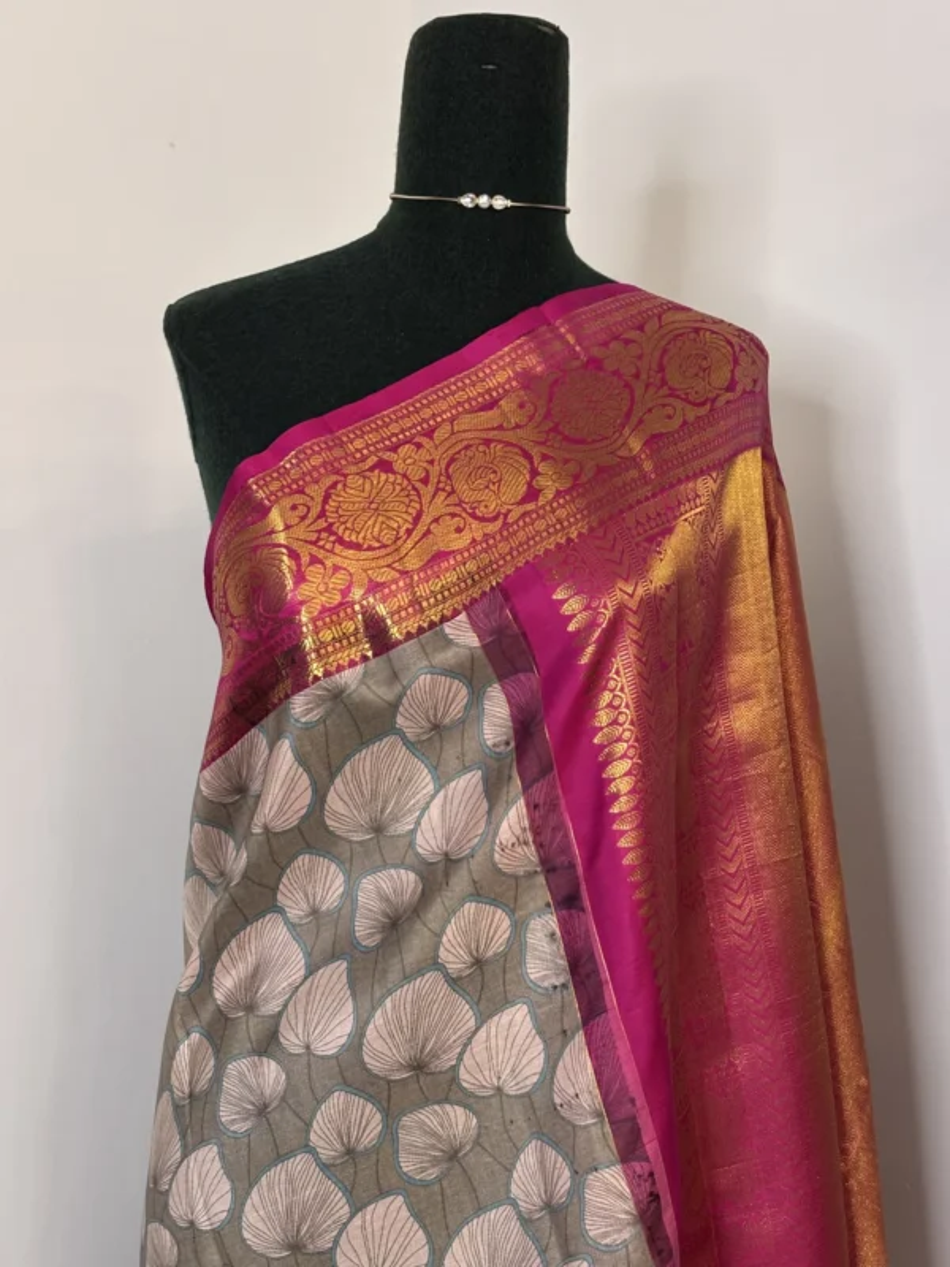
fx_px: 1903
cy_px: 634
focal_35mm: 52
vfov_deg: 36.8
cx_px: 475
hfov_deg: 28.0
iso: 160
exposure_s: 1/50
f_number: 1.6
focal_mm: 5.96
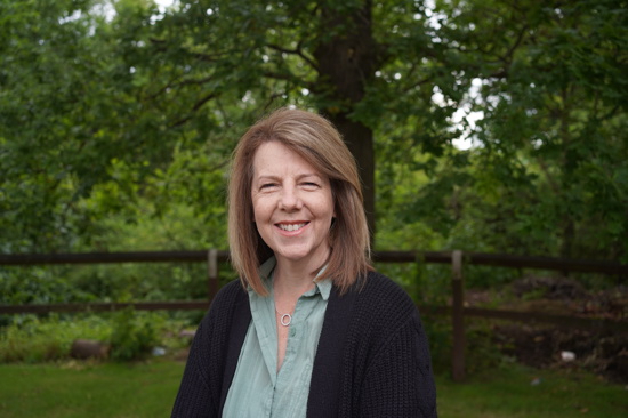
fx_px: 610
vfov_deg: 37.8
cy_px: 209
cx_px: 314
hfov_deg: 54.5
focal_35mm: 35
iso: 125
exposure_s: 1/160
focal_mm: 35
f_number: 4
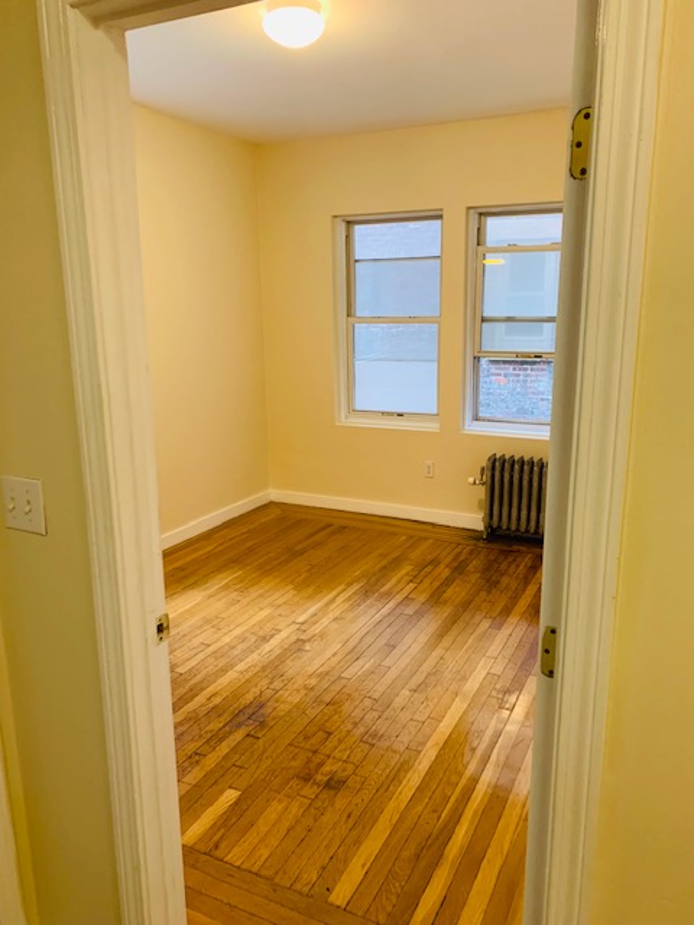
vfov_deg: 67.3
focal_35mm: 26
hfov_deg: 53.1
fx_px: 695
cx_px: 347
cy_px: 462
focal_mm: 4.25
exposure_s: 1/60
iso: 250
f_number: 1.8
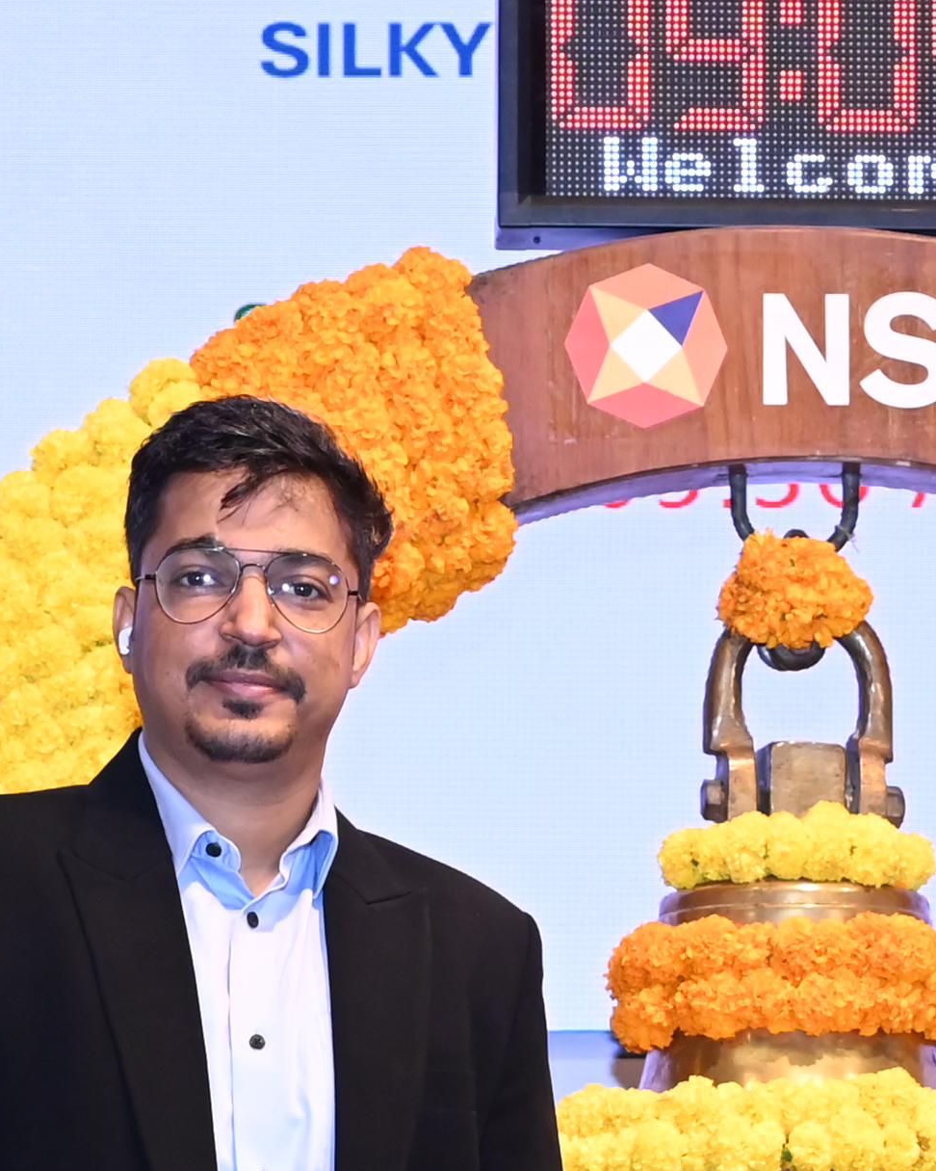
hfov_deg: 9.8
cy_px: 1497
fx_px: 5471
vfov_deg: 11.9
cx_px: 627
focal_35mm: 158
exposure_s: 1/125
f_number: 5
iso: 1600
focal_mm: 34
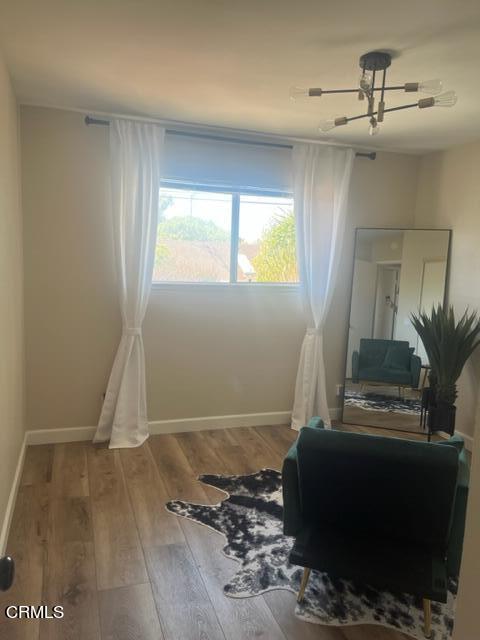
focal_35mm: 26
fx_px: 481
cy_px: 320
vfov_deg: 67.3
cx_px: 240
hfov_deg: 53.1
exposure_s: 1/120
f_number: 1.6
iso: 64
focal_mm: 5.1
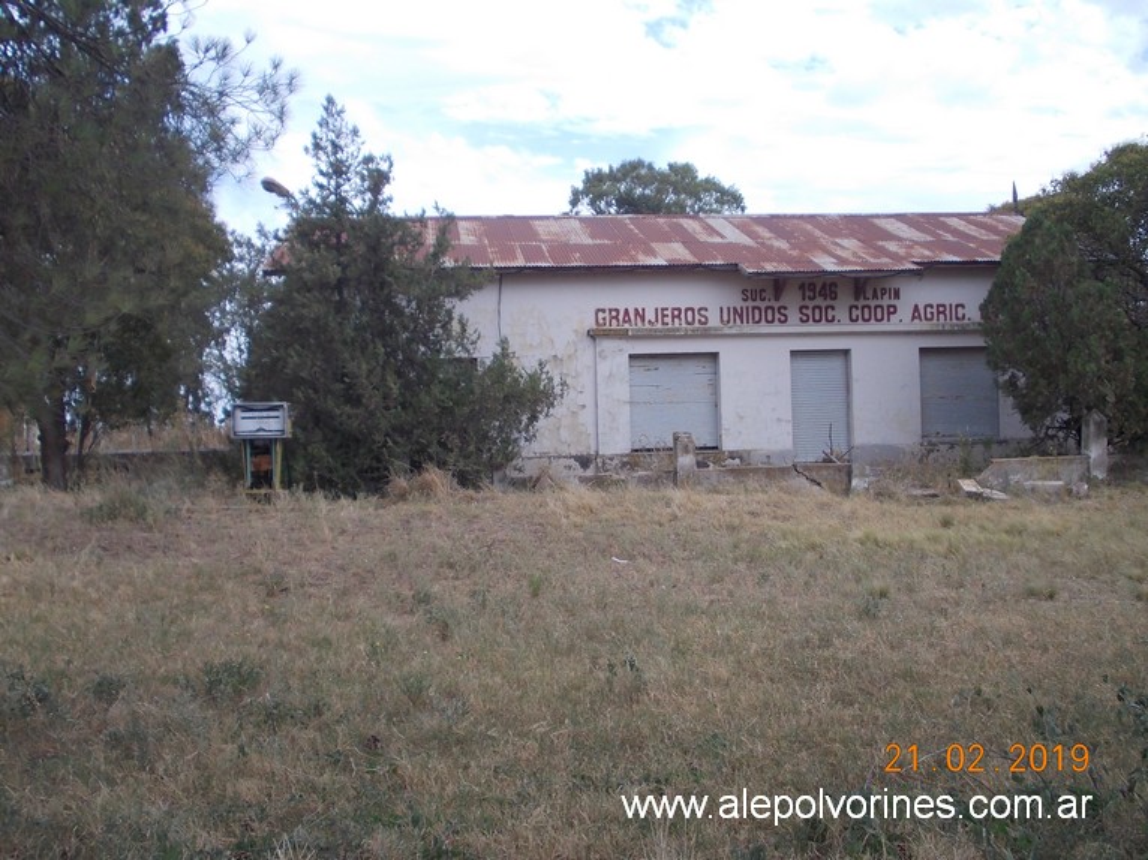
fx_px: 1260
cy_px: 430
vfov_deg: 37.7
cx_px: 574
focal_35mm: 38
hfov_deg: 49.0
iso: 80
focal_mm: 5.3
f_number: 6.2
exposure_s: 1/160
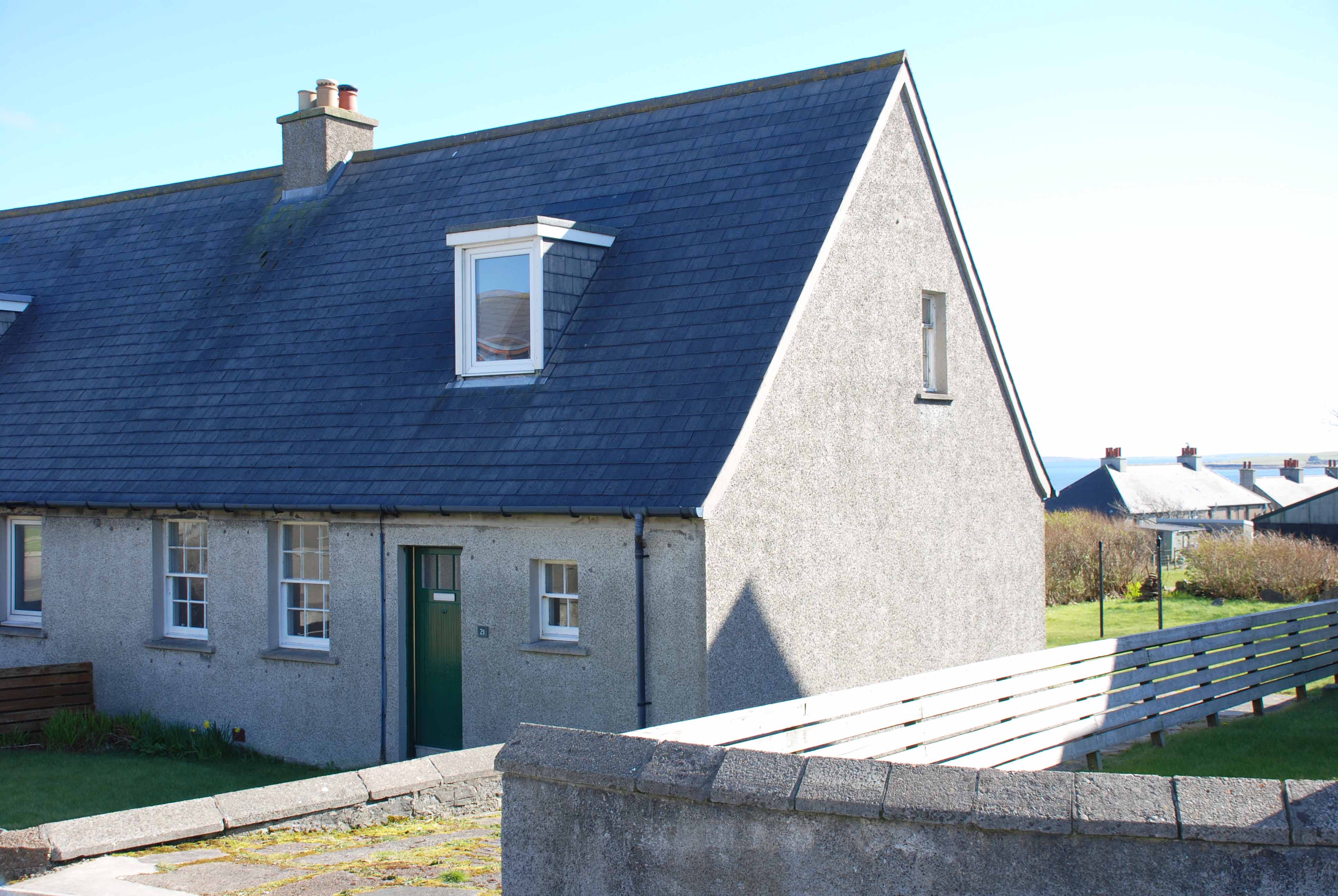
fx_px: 1563
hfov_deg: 46.3
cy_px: 448
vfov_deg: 32.0
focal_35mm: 42
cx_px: 669
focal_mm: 28
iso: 100
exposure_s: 1/200
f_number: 5
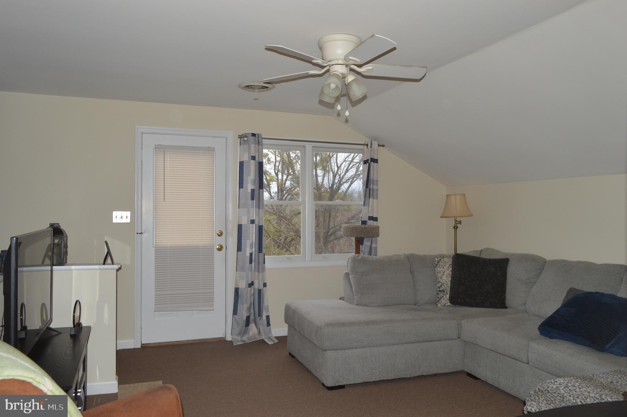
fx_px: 470
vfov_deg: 47.8
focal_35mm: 27
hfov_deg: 67.4
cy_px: 208
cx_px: 314
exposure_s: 1/60
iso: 400
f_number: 8
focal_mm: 18
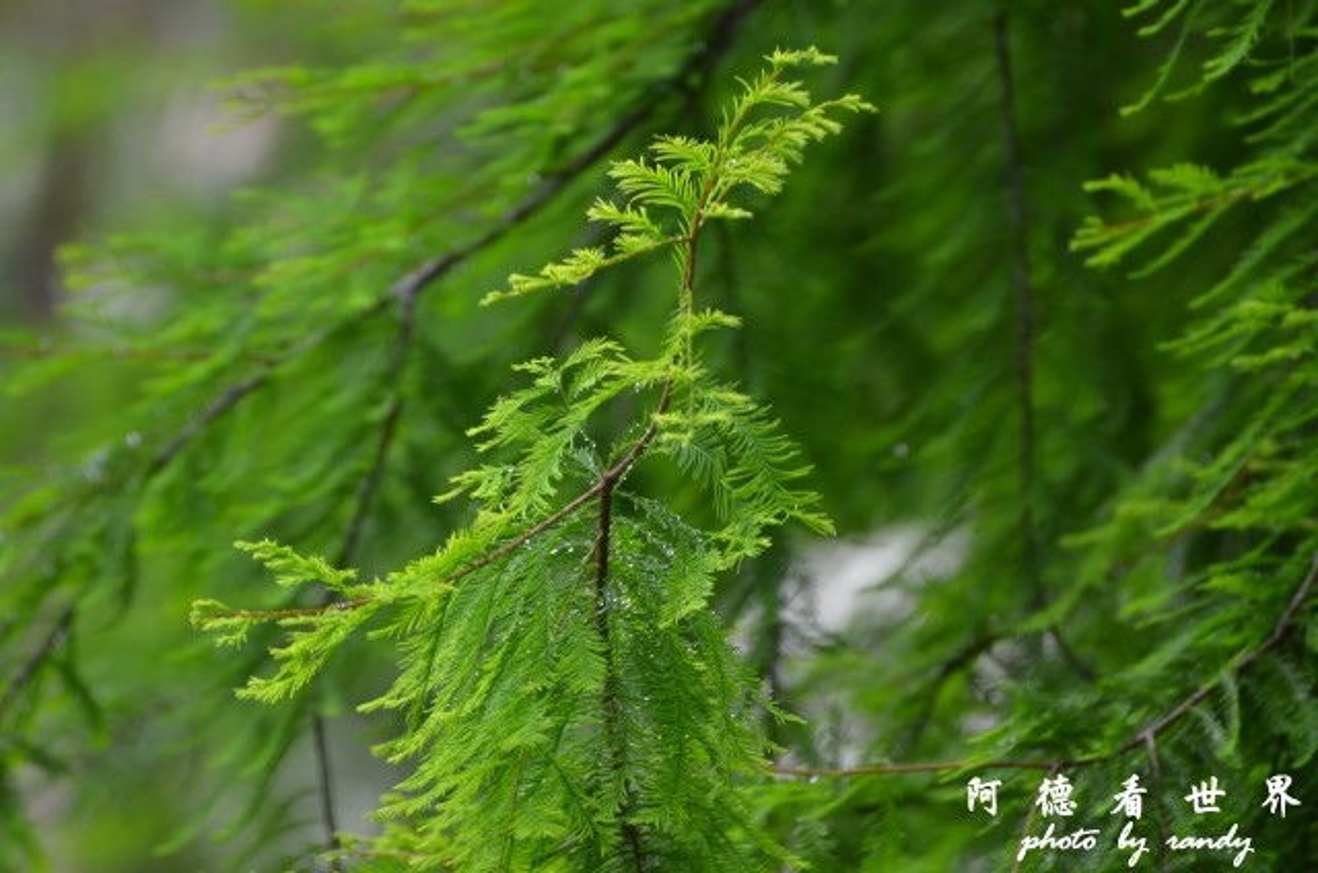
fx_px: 16442
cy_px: 436
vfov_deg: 3.0
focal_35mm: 450
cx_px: 659
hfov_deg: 4.6
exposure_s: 1/30
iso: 100
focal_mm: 300
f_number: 5.6
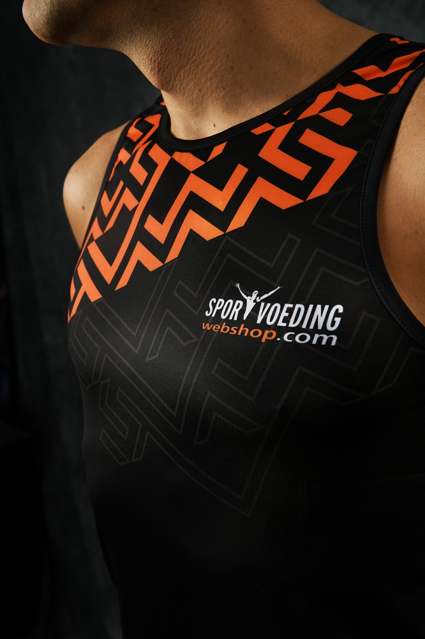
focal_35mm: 38
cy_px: 320
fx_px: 673
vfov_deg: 50.7
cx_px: 212
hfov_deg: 35.0
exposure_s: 1/160
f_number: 10
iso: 100
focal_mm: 38
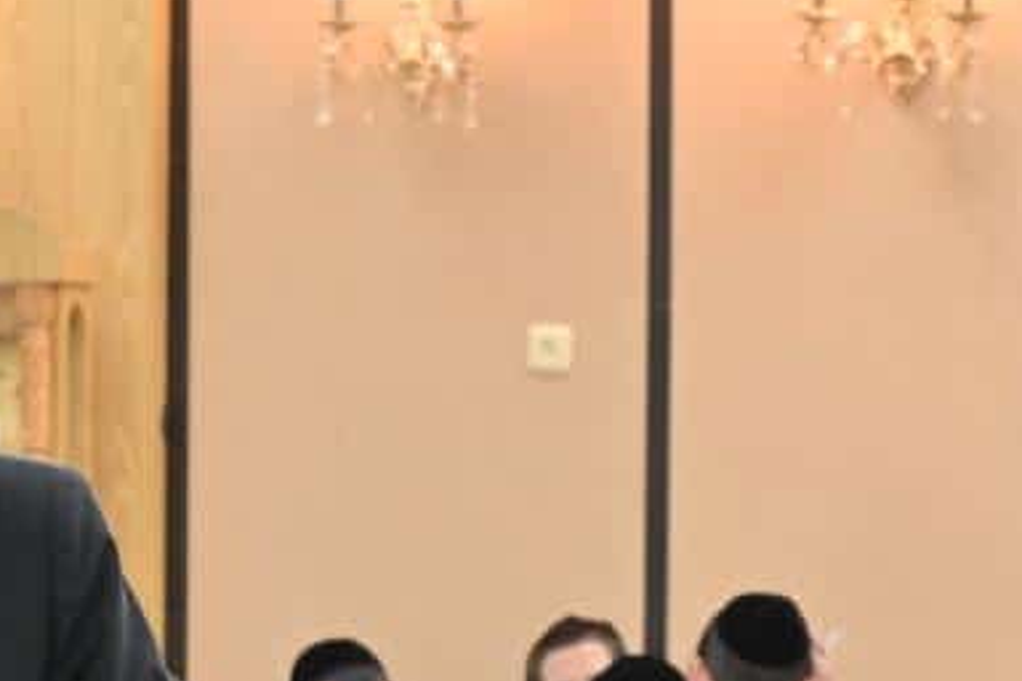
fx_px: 7040
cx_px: -112
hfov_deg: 8.2
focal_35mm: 248
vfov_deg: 5.5
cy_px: 886
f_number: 5
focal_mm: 62
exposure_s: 1/200
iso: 1000
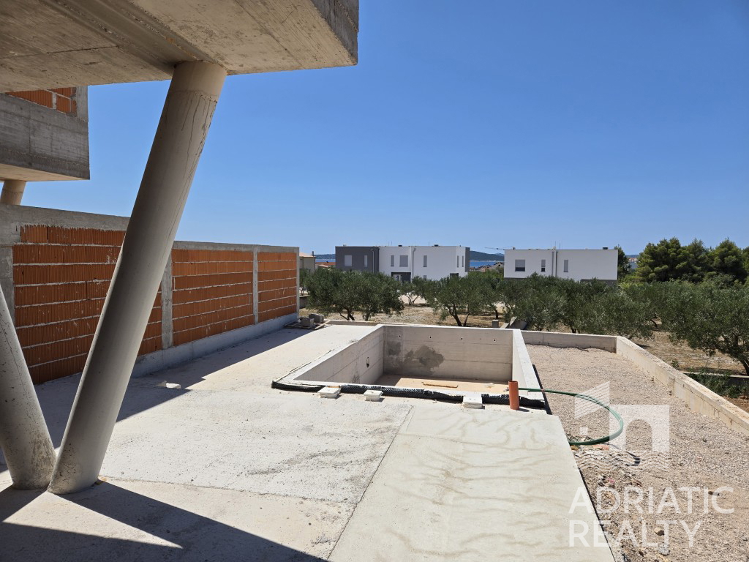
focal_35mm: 23
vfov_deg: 58.9
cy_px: 281
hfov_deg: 73.9
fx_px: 498
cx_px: 374
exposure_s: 1/3647
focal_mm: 5.4
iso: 25
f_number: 1.8
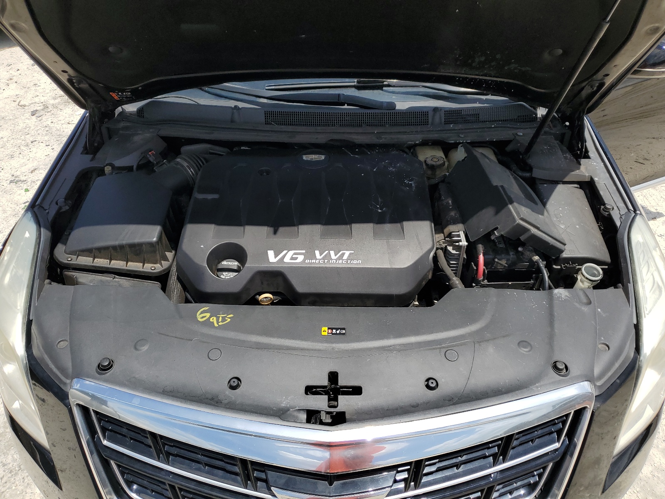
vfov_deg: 53.1
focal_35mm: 26
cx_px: 332
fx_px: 499
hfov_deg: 67.3
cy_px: 250
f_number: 1.5
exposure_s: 1/3333
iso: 50
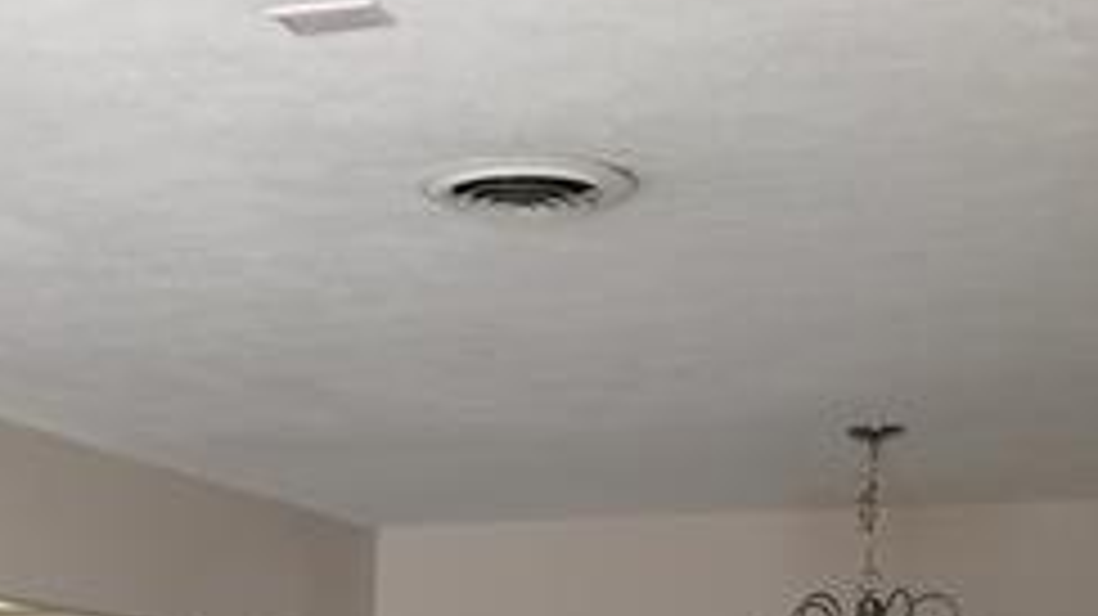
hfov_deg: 25.1
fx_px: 2415
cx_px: 207
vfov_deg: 13.4
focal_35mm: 83
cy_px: 1007
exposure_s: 1/35
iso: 25
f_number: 2.2
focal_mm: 4.15
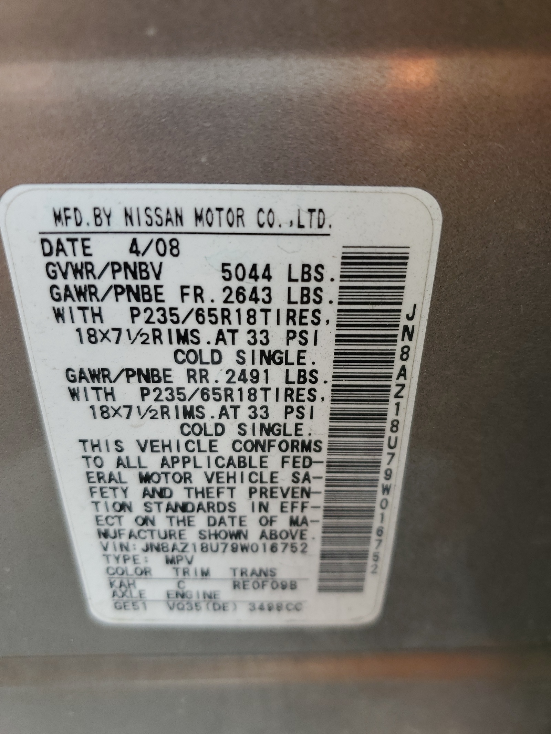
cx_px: 276
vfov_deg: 67.3
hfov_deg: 53.1
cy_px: 367
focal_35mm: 26
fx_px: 552
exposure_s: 1/192
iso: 50
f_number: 1.5
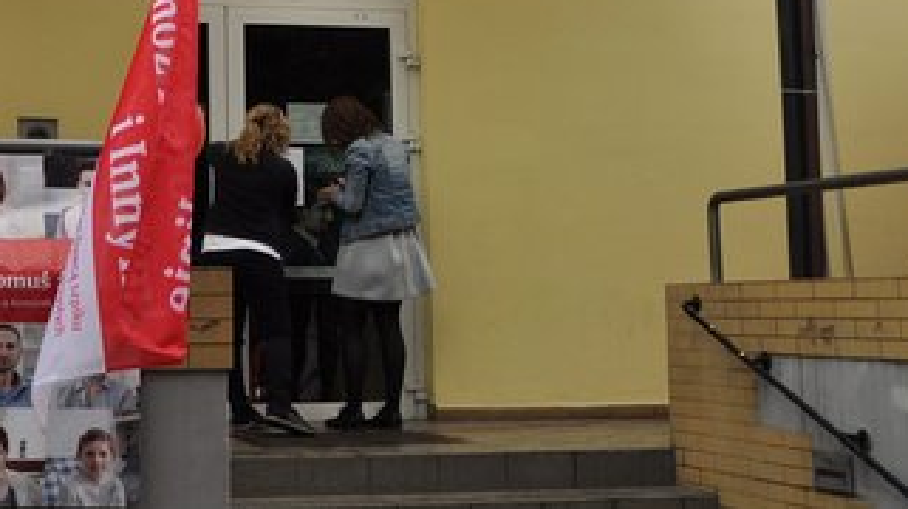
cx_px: 102
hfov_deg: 29.0
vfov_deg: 17.0
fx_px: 1684
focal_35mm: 70
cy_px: 74
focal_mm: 22
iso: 500
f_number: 4
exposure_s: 1/2500
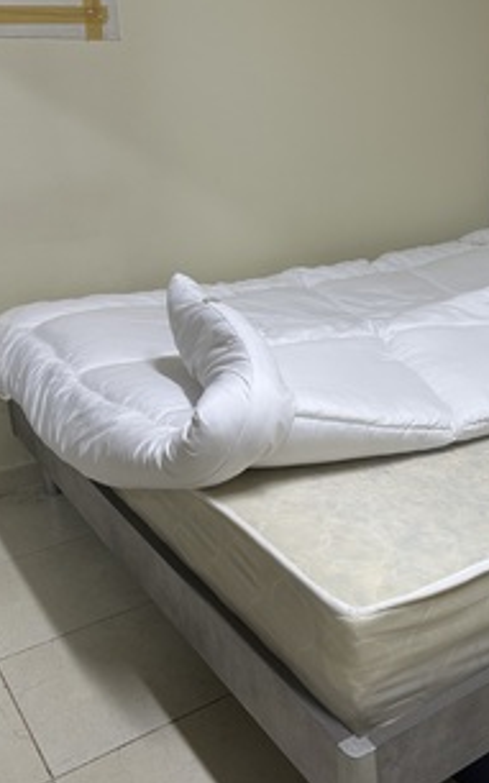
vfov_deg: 51.6
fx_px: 811
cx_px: 408
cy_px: 390
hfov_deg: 32.4
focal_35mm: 38
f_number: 1.78
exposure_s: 1/60
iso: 125
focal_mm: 6.86
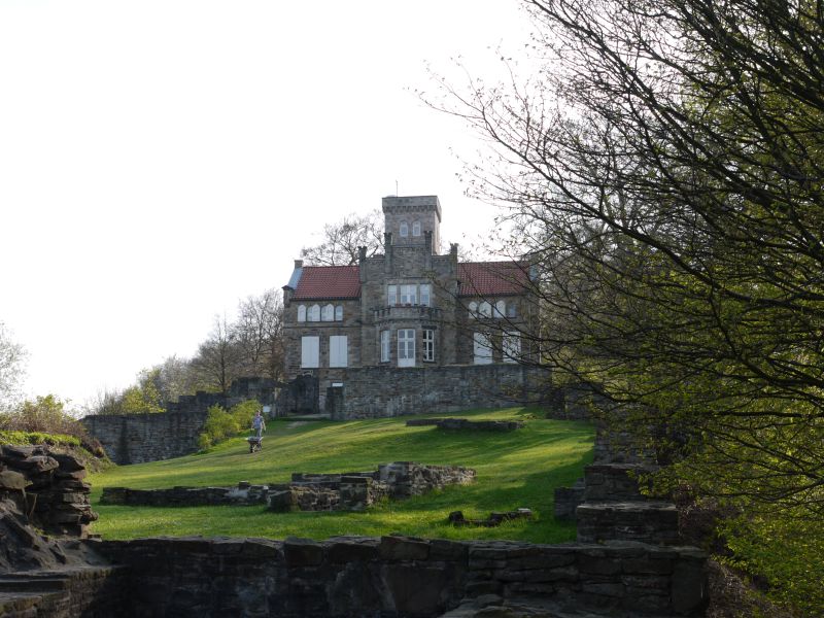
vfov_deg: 28.0
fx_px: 1238
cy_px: 309
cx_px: 412
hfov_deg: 36.8
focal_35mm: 52
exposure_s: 1/200
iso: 100
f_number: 6.3
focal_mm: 26
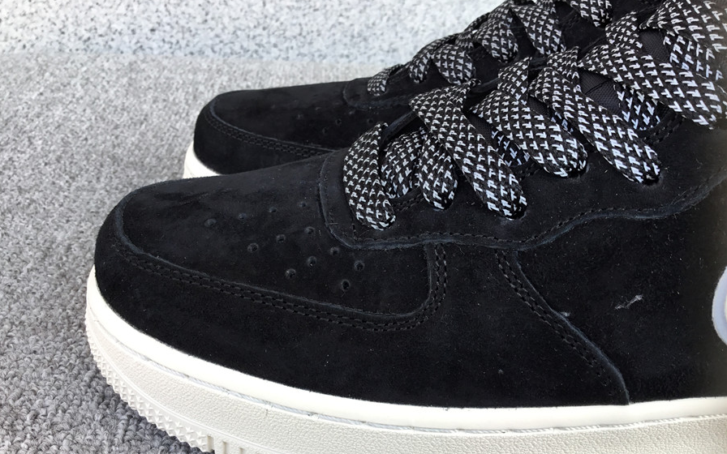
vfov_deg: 38.2
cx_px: 363
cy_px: 265
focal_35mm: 33
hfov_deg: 58.1
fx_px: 654
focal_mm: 3.3
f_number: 2.4
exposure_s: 1/100
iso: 25
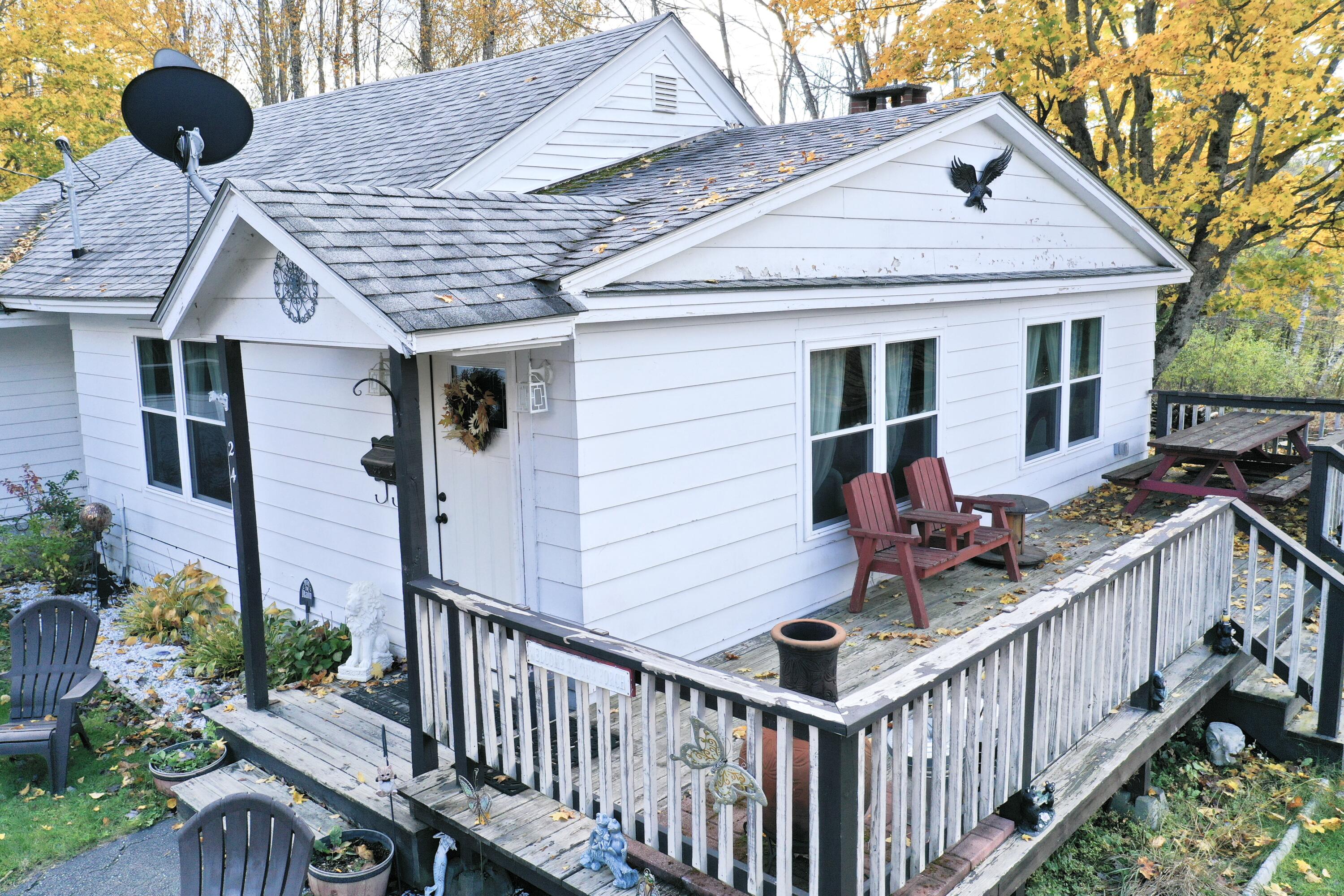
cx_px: 672
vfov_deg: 46.4
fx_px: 1045
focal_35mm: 28
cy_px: 448
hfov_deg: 65.5
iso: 100
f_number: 5
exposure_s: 1/200
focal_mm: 10.26
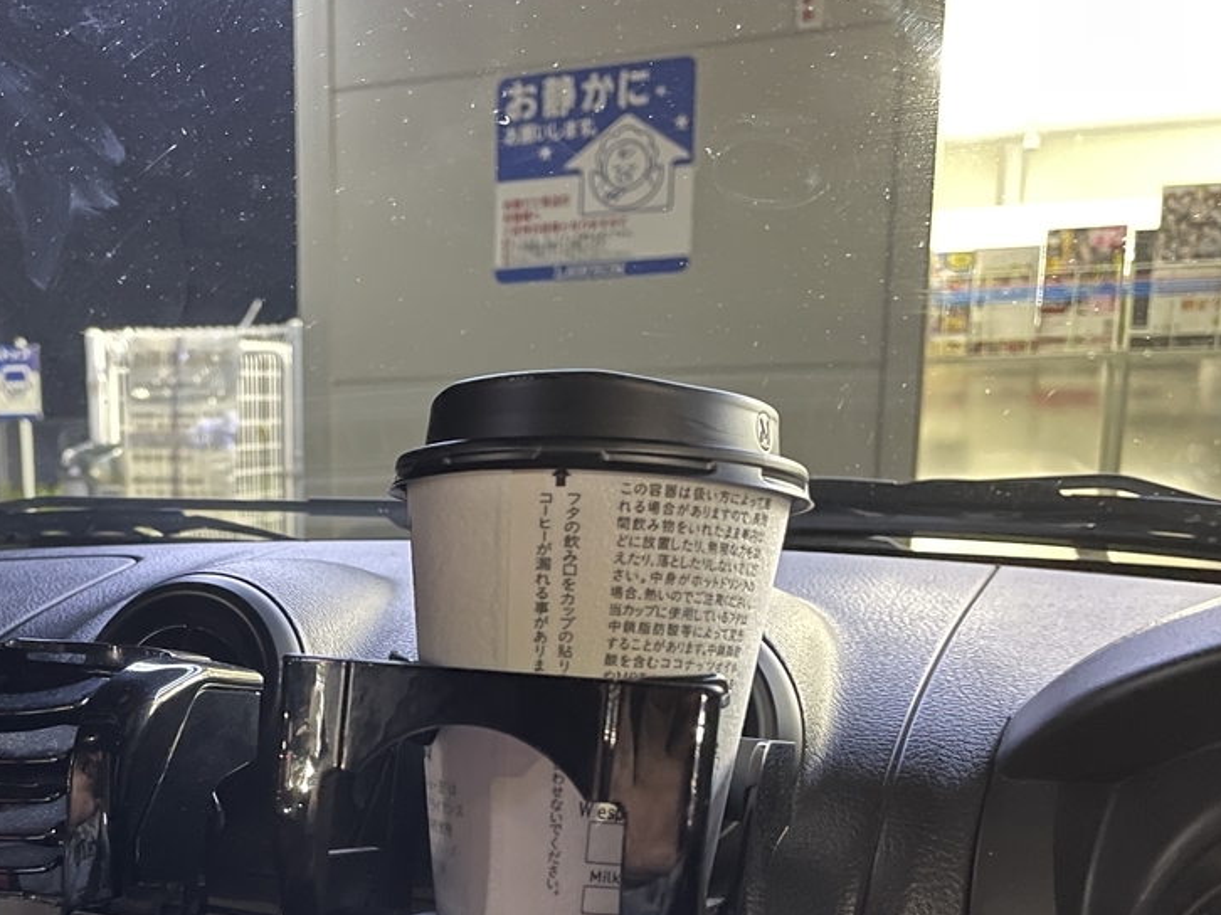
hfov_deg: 42.2
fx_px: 1516
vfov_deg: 32.6
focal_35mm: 43
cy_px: 735
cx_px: 272
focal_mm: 4.2
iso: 1000
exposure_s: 1/14
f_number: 1.6
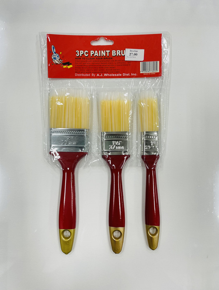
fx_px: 218
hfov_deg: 53.3
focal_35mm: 26
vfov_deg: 67.2
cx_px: 110
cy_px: 145
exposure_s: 1/60
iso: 64
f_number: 1.6
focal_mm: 4.2
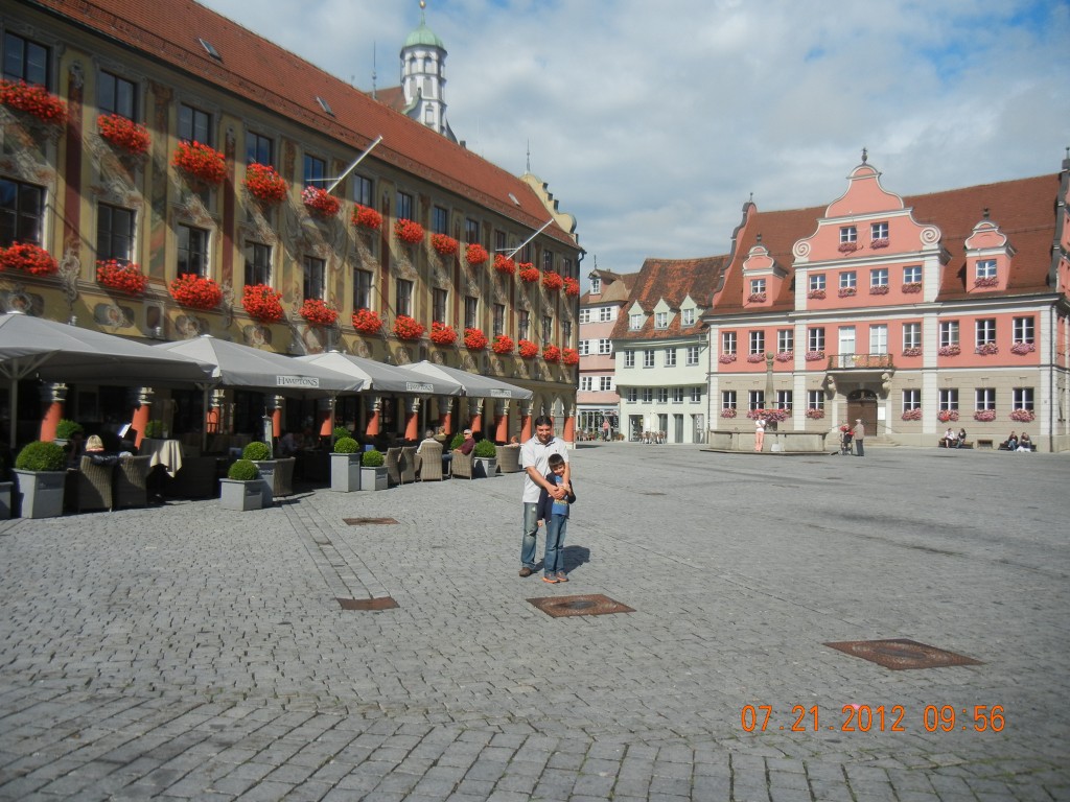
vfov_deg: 46.8
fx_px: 927
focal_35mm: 30
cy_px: 401
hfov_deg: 60.0
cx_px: 535
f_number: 7
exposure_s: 1/557
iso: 160
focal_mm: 5.4
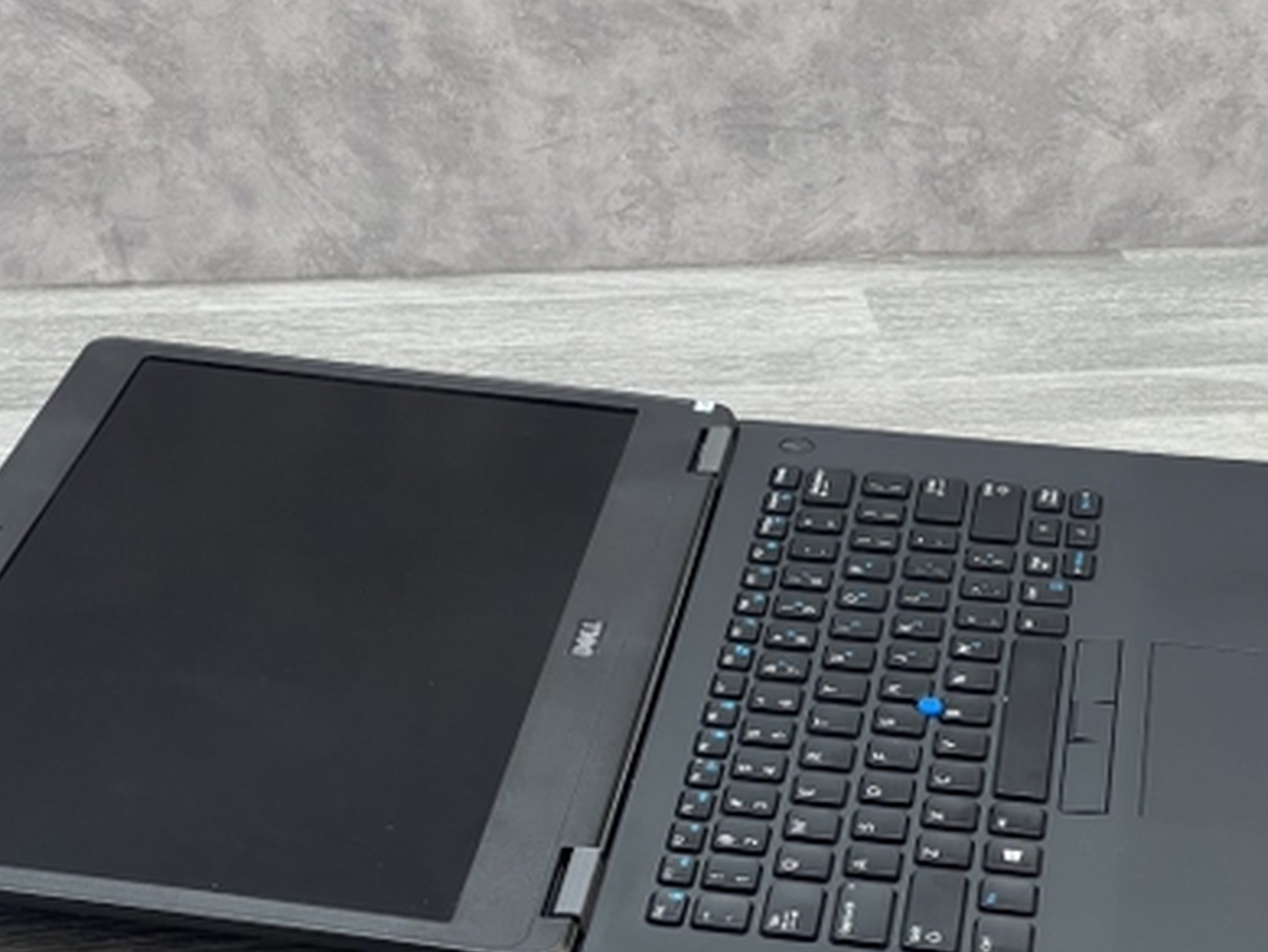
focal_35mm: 95
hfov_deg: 20.6
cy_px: 551
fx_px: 3481
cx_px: 626
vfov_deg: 15.6
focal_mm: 9
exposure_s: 1/50
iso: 400
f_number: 2.8
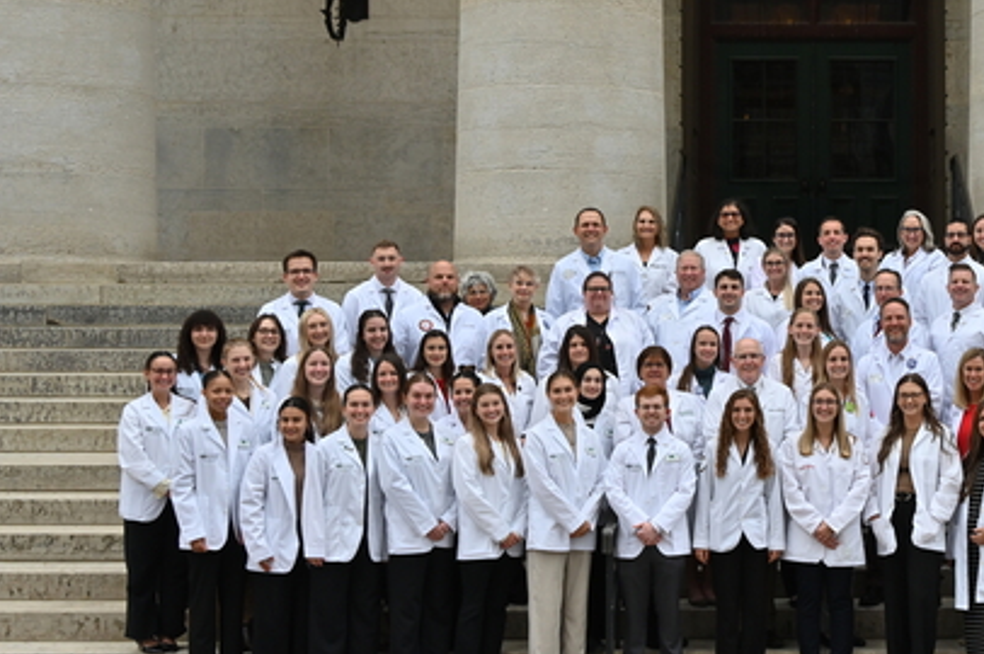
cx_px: 843
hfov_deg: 28.8
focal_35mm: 68
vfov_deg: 20.0
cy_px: 281
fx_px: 1857
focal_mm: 38
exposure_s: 1/200
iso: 500
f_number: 7.1
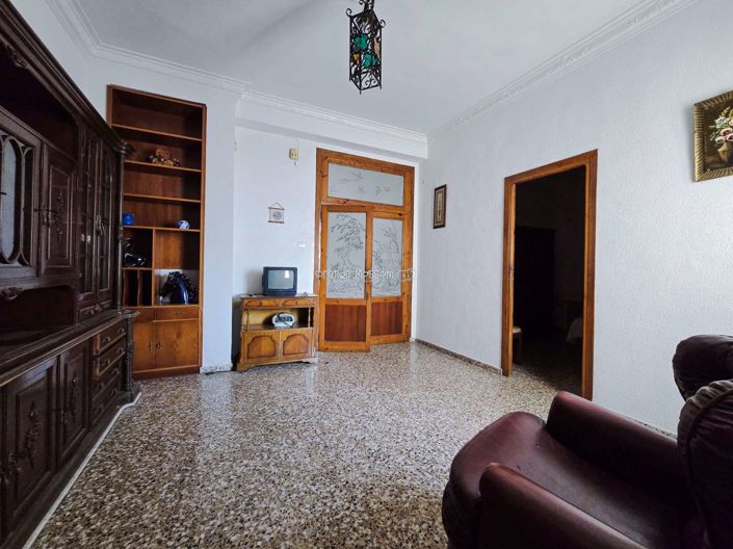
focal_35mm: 13
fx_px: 275
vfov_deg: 89.9
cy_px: 274
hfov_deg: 106.2
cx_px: 366
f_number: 2.2
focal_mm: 2.2
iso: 250
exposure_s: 1/50
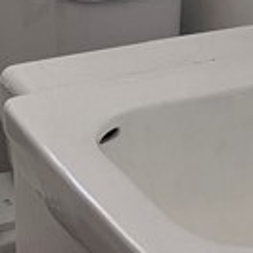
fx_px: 1472
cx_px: 77
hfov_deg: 9.8
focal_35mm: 178
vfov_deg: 9.2
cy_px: -268
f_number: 1.6
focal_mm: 5.96
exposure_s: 1/121
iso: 125
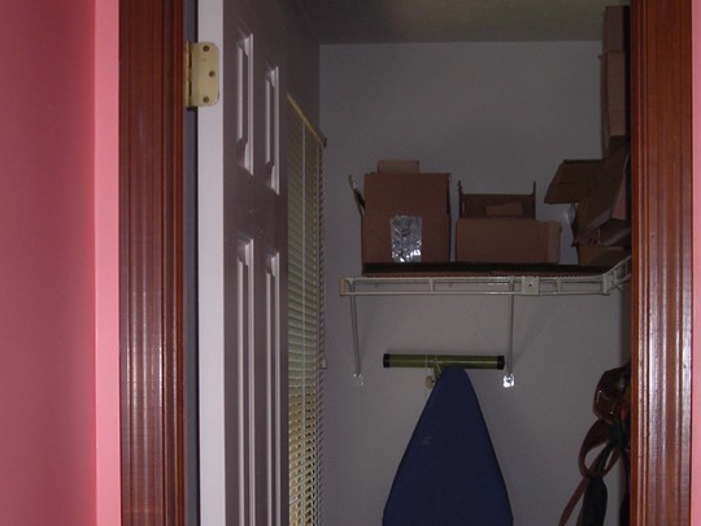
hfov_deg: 27.0
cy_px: 477
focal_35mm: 72
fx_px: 1458
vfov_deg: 20.0
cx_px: 360
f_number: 3.2
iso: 50
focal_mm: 6.3
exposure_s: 1/60.1
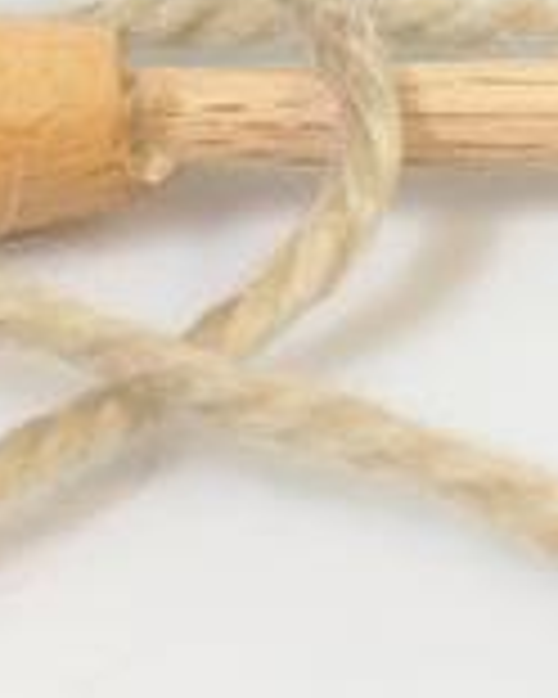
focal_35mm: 292
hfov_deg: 5.3
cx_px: 814
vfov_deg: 6.6
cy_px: 97
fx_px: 6028
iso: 200
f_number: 3
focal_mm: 23.76
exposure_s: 1/41.6
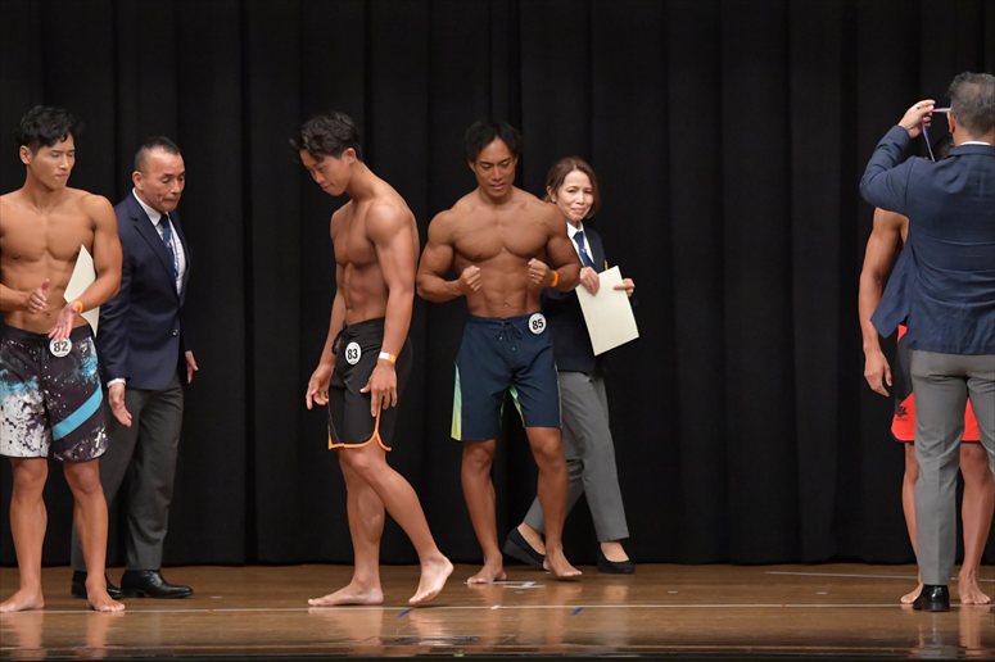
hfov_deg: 10.2
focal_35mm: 202
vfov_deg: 6.8
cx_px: 498
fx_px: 5580
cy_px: 331
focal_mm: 135
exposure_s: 1/400
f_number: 5.6
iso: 6400
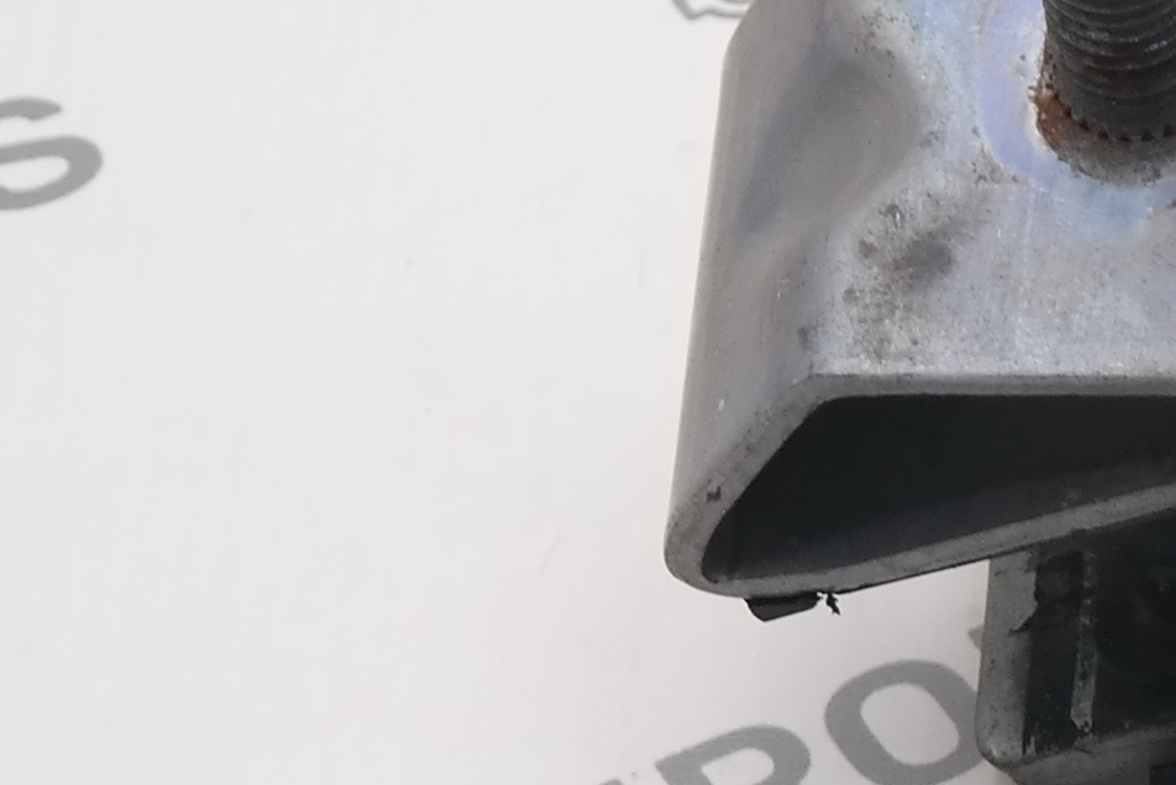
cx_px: 2617
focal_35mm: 287
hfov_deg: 6.9
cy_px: 121
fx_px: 9378
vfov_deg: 4.8
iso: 200
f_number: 4.5
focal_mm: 33
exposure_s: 1/125
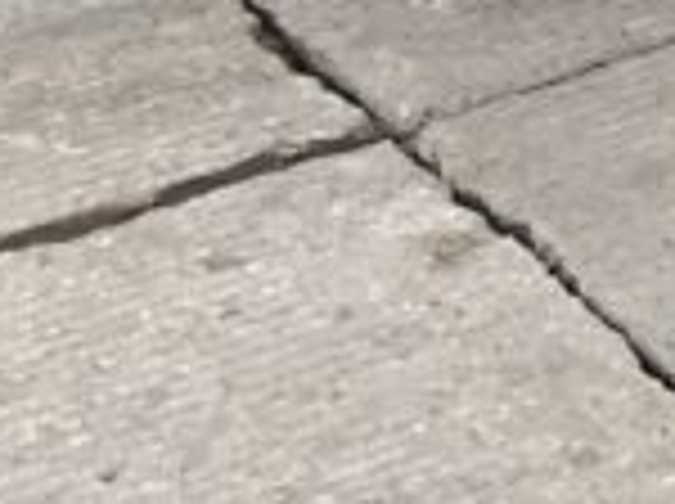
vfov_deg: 6.7
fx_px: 3855
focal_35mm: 198
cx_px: 1593
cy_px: -1071
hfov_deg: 9.1
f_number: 1.8
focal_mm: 3
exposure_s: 1/792
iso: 16
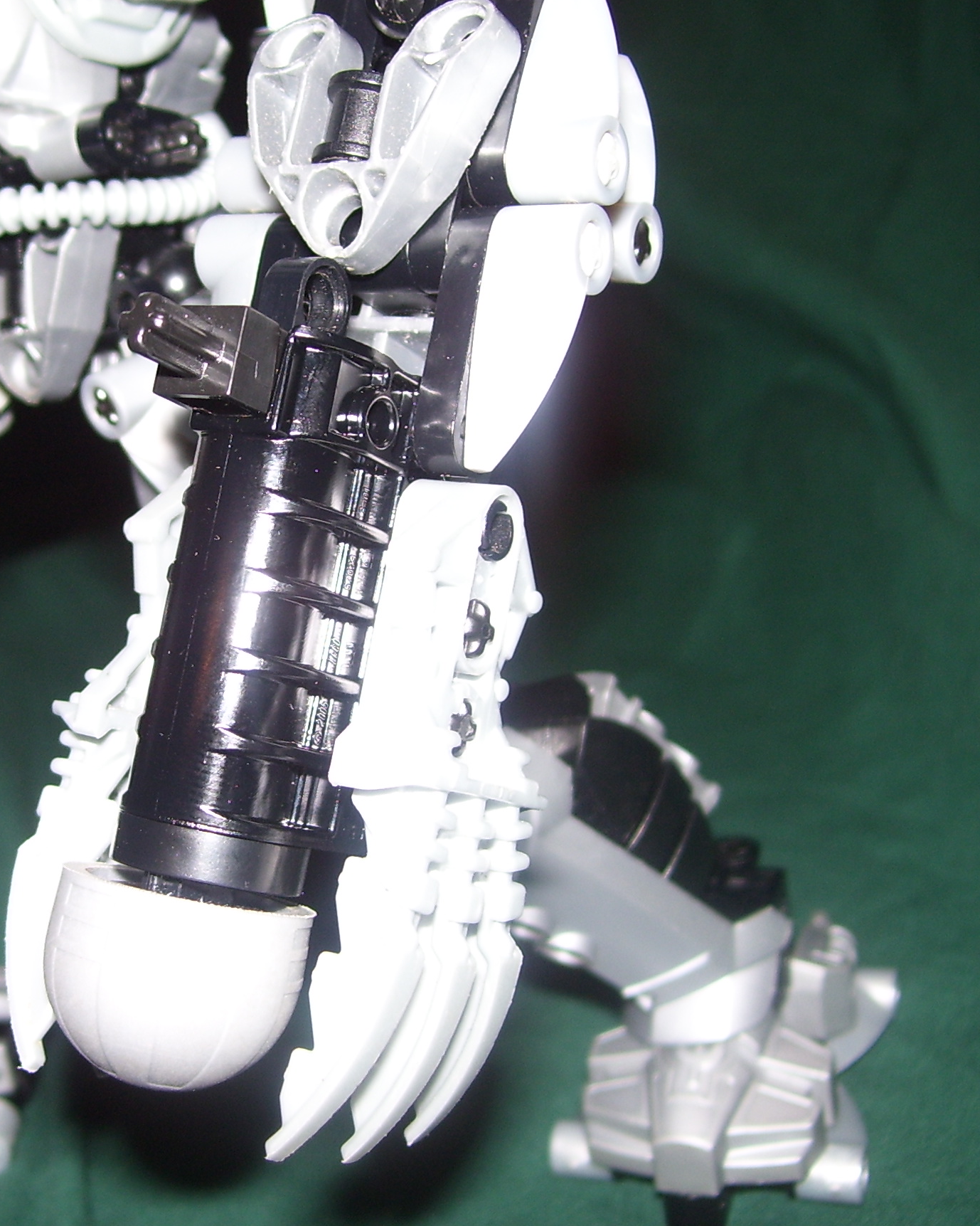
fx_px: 1704
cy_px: 613
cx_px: 251
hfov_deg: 31.5
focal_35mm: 47
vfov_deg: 39.5
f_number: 2.7
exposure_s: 1/60
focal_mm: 6
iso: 80
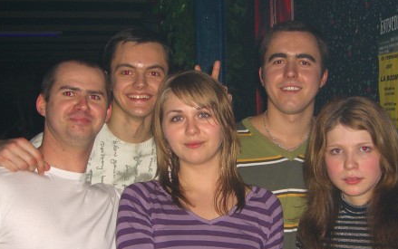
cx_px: 211
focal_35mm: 55
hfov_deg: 36.9
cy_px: 169
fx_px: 597
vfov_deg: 23.5
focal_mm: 7.9
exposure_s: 1/60
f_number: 2.8
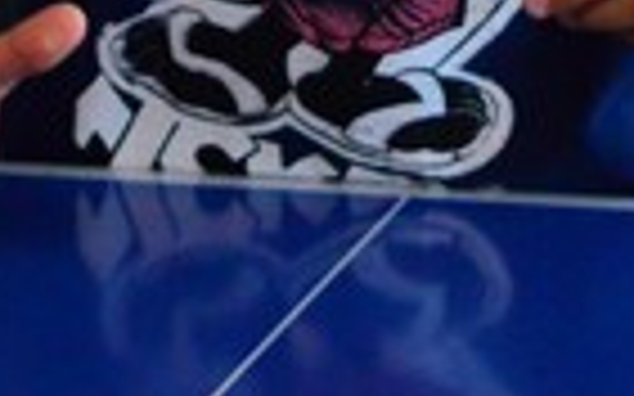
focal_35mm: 389
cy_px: -835
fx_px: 6714
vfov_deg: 3.3
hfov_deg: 5.4
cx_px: 261
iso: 1600
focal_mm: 35
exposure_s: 1/320
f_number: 1.8
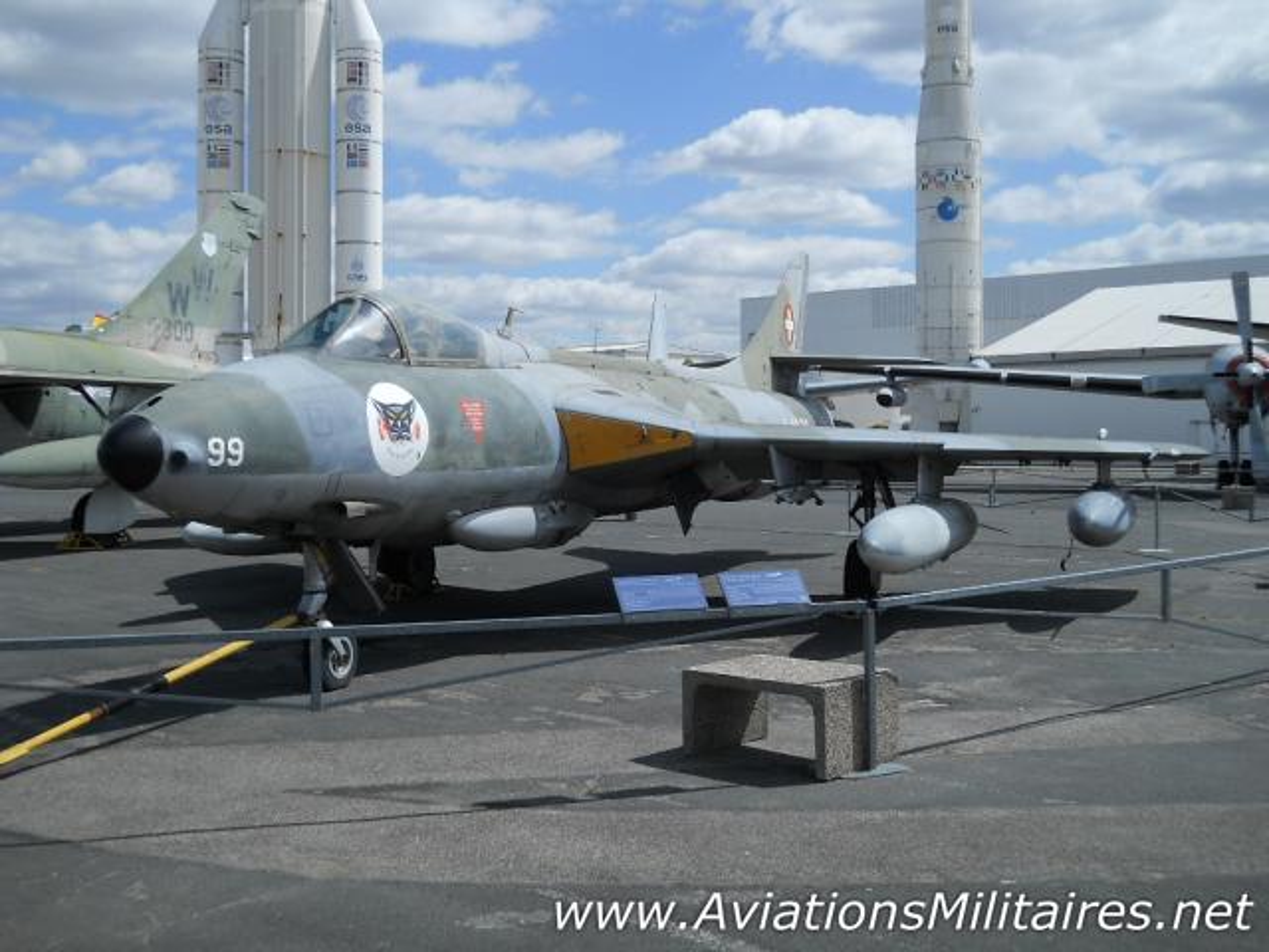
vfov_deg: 35.1
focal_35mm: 41
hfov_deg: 45.8
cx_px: 634
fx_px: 1503
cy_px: 476
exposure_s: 1/500
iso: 80
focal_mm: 6.72
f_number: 5.5
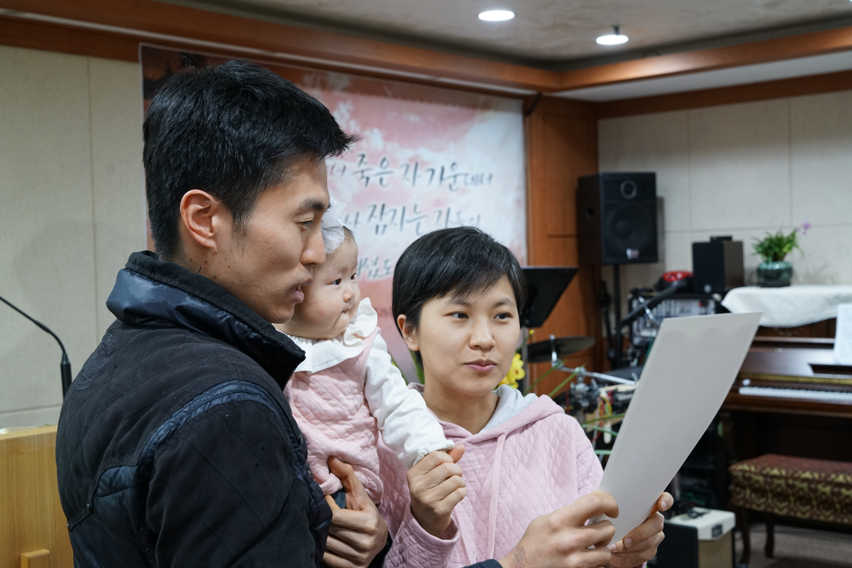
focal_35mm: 48
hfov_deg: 41.1
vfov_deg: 28.1
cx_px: 426
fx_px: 1136
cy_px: 284
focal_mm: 48
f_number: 7.1
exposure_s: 1/30
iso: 1600
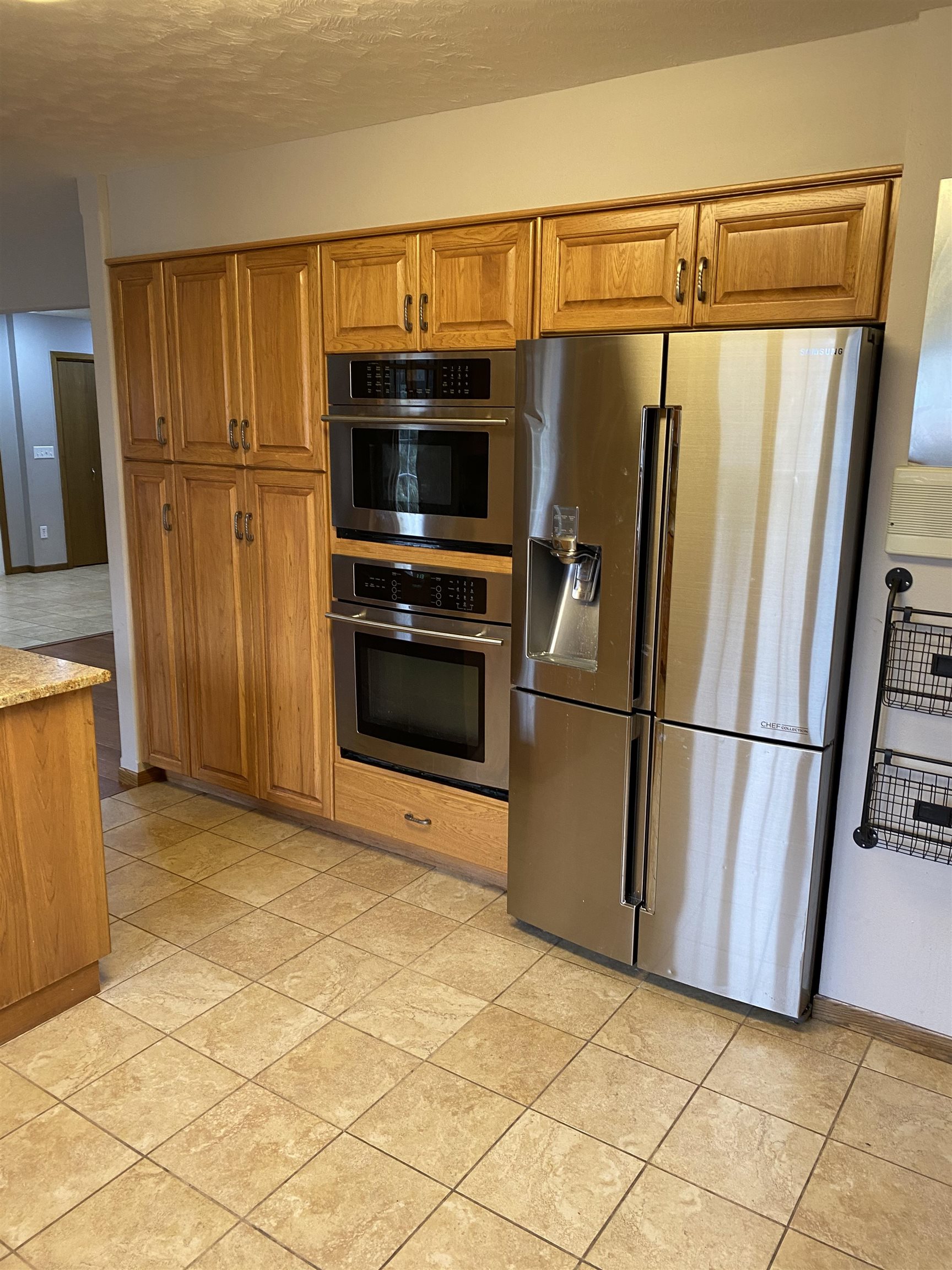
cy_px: 635
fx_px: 953
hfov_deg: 53.1
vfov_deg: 67.3
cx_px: 476
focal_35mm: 26
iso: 125
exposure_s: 1/60
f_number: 1.8
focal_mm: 4.25
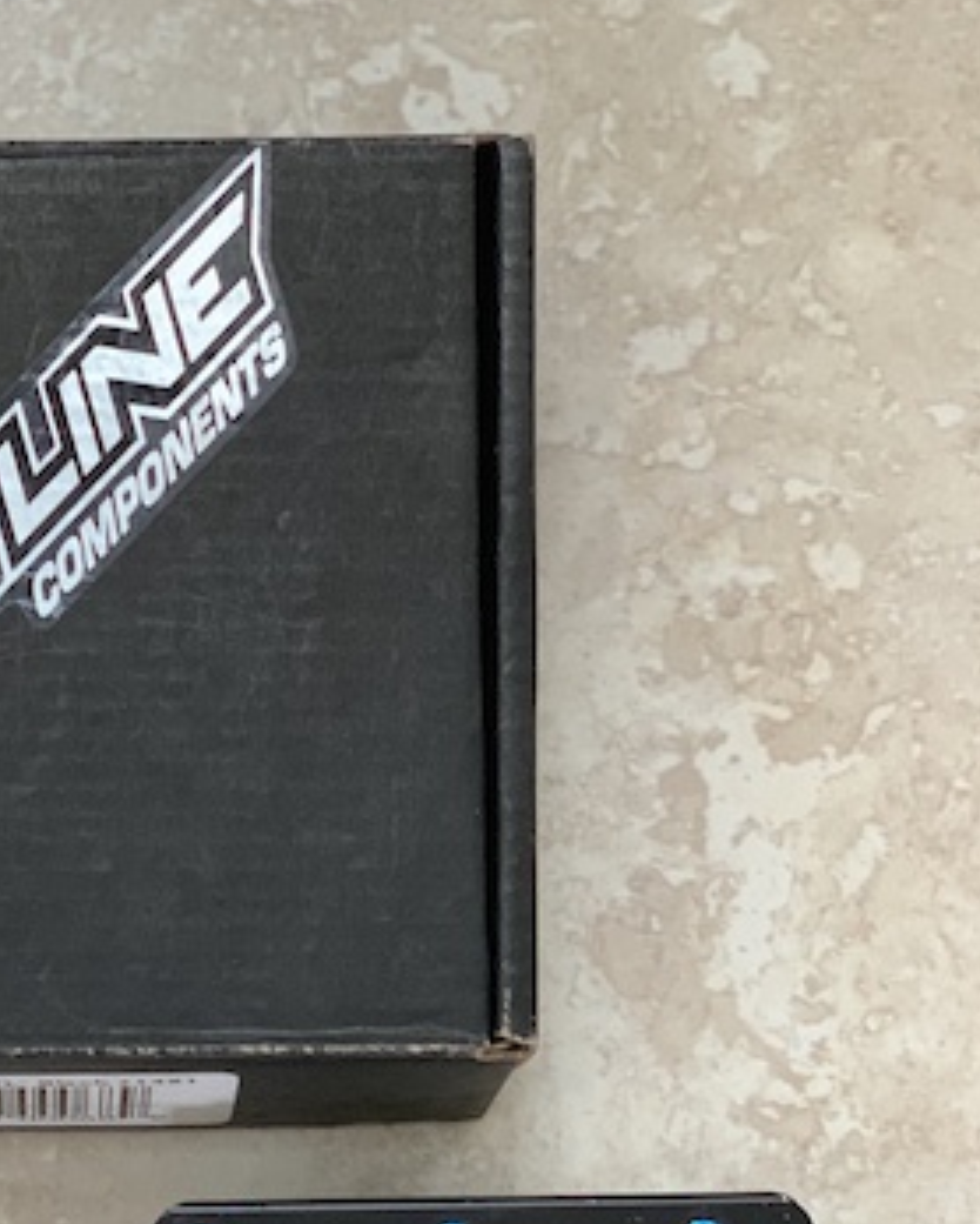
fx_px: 4238
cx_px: -28
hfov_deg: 13.0
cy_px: 1298
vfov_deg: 16.0
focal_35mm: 117
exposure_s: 1/60
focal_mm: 6
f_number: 2.4
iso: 125
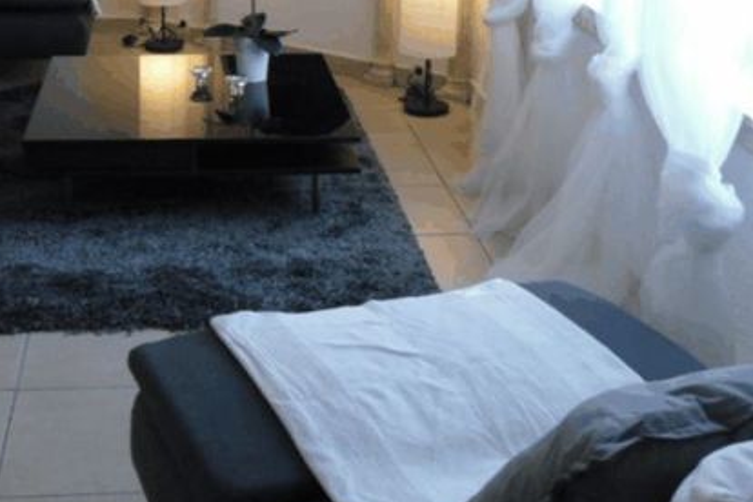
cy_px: 71
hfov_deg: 32.2
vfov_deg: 21.5
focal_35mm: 62
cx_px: 263
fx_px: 1297
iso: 400
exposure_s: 1/45
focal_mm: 6.3
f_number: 3.5
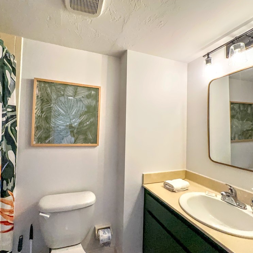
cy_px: 126
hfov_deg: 83.7
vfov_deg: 84.0
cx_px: 114
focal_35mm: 17
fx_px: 141
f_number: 2.2
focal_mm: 2.22
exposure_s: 1/240
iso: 800
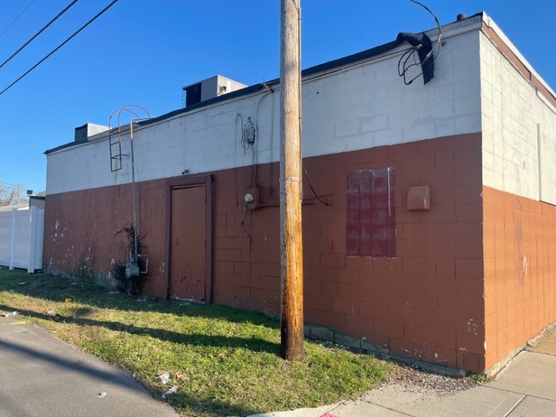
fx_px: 434
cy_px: 204
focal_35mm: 27
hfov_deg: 65.3
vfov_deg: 51.4
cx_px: 279
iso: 32
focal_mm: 5.1
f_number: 1.6
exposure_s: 1/1667
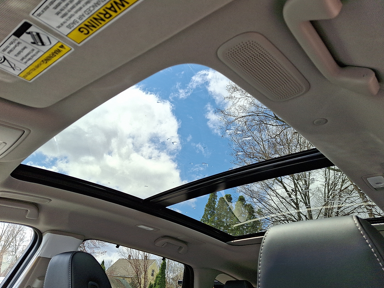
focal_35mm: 26
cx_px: 197
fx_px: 288
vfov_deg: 53.1
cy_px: 146
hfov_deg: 67.3
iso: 25
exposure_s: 1/270
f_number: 1.8
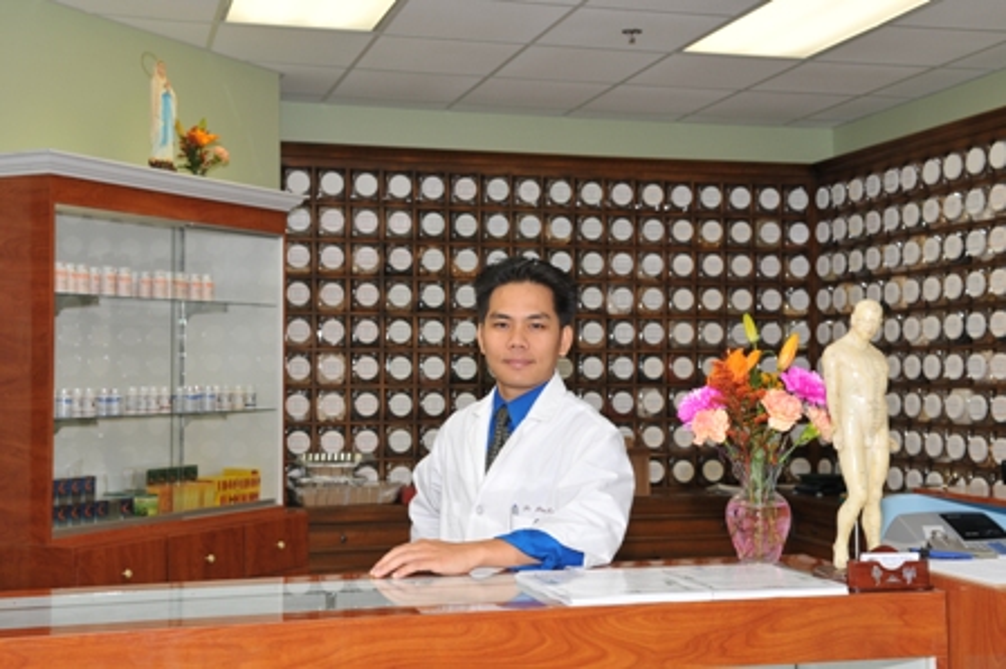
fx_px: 1424
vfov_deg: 26.4
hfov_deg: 38.9
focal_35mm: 51
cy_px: 334
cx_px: 503
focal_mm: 34
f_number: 6.3
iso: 200
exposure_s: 1/60
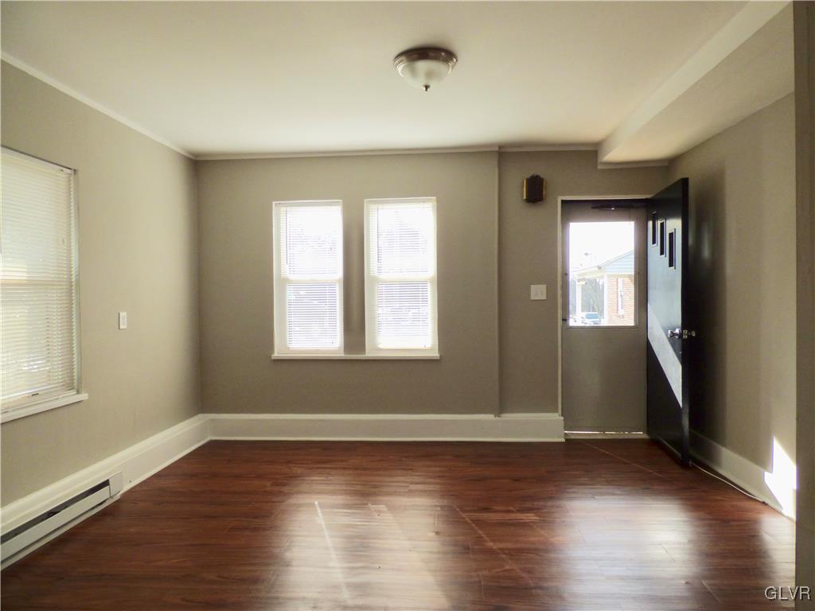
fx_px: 471
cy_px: 306
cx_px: 408
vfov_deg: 66.0
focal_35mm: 20
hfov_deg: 81.7
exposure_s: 1/200
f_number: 2.8
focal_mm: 3.58
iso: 100
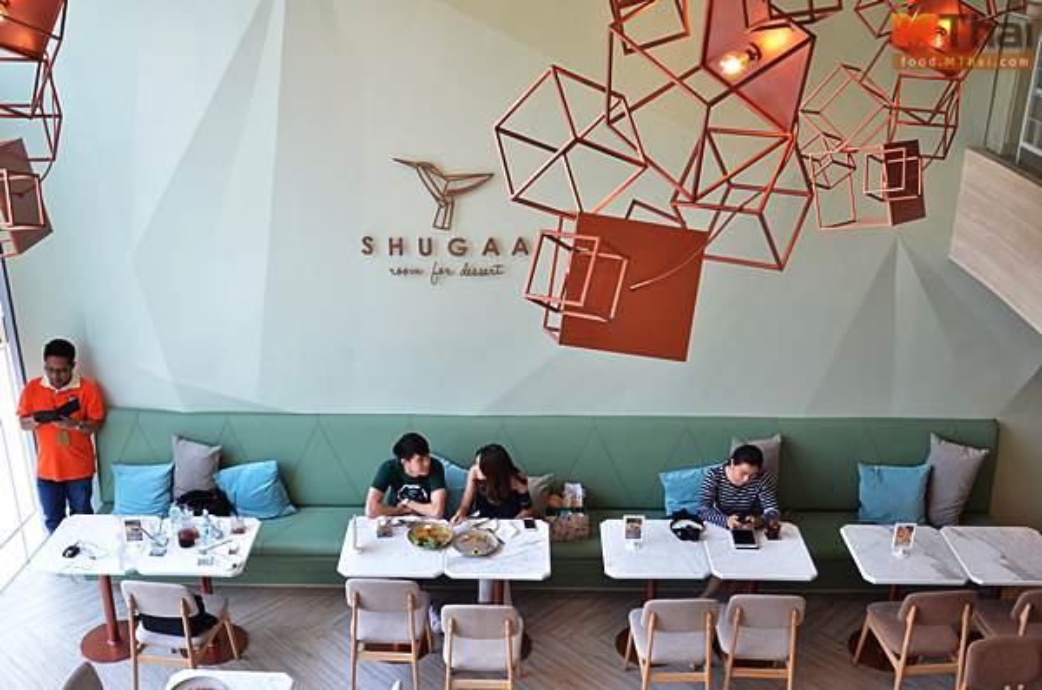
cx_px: 521
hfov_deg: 51.4
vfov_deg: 35.3
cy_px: 345
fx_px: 1083
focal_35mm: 38
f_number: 4.5
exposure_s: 1/125
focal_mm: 25
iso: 500
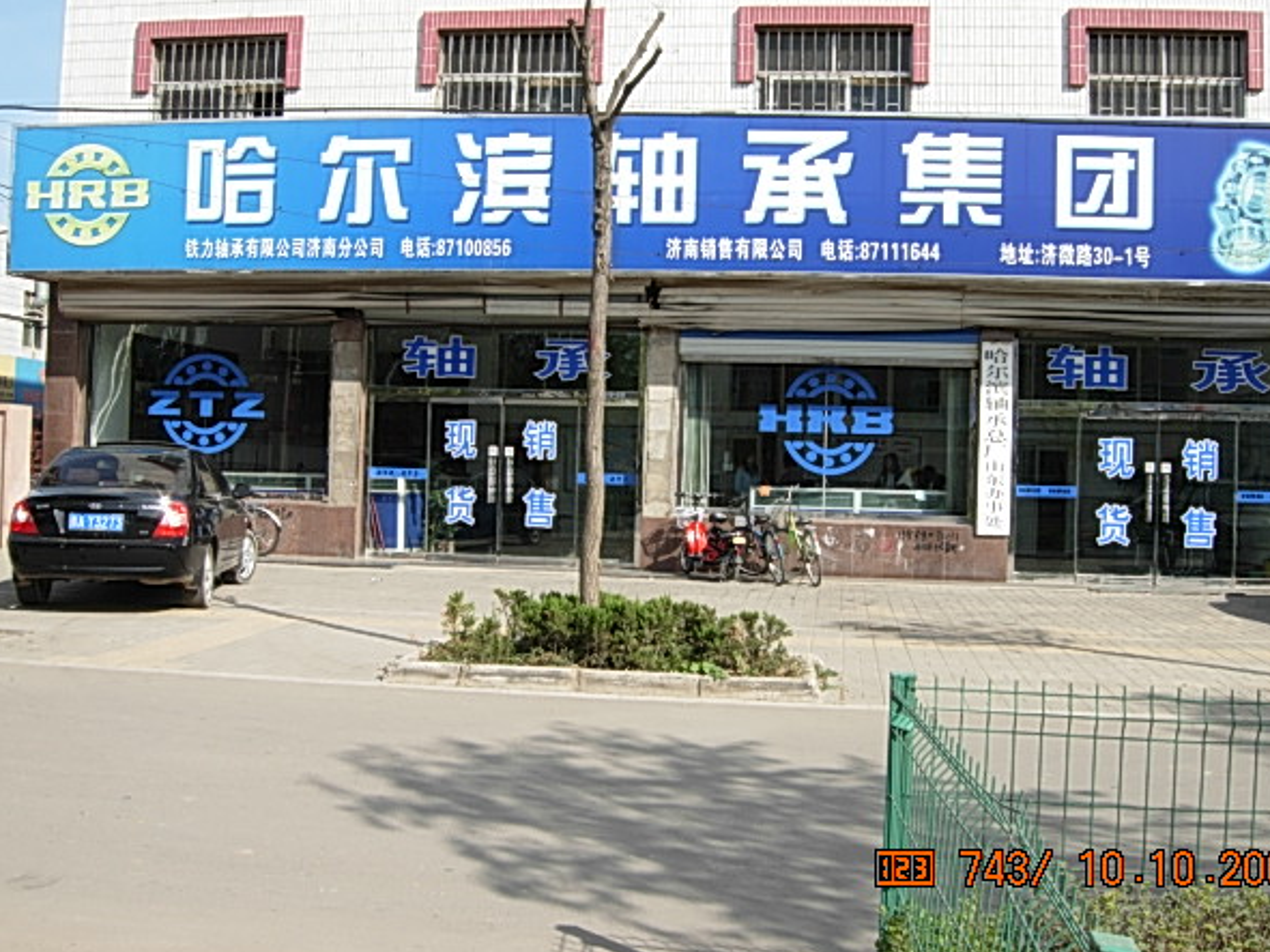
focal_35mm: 39
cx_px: 681
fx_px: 1431
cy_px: 462
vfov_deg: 36.8
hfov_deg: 47.8
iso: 50
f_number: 5.4
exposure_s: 1/264
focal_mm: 7.5
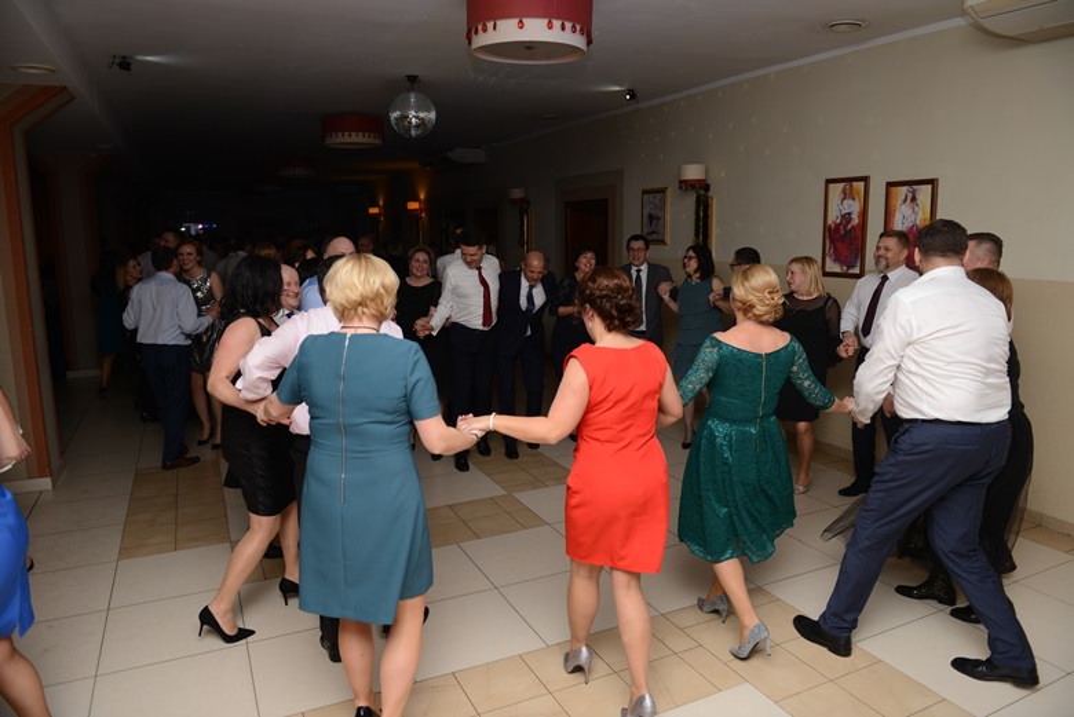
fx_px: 716
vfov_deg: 53.2
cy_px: 358
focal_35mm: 24
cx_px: 537
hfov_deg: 73.7
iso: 250
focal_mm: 24
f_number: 3.5
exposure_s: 1/200
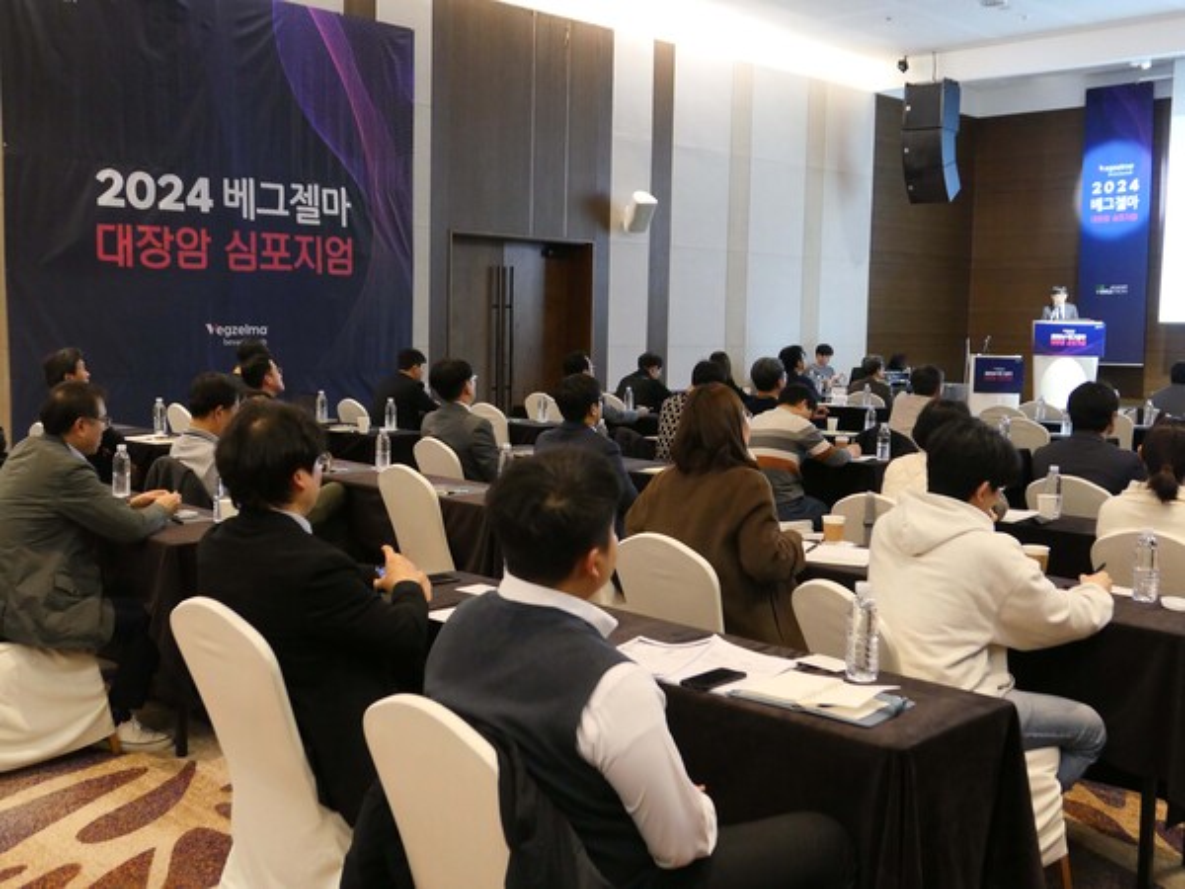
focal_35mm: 38
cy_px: 444
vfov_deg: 37.7
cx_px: 592
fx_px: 1301
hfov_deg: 49.0
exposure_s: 1/50
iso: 3200
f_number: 2.4
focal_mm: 17
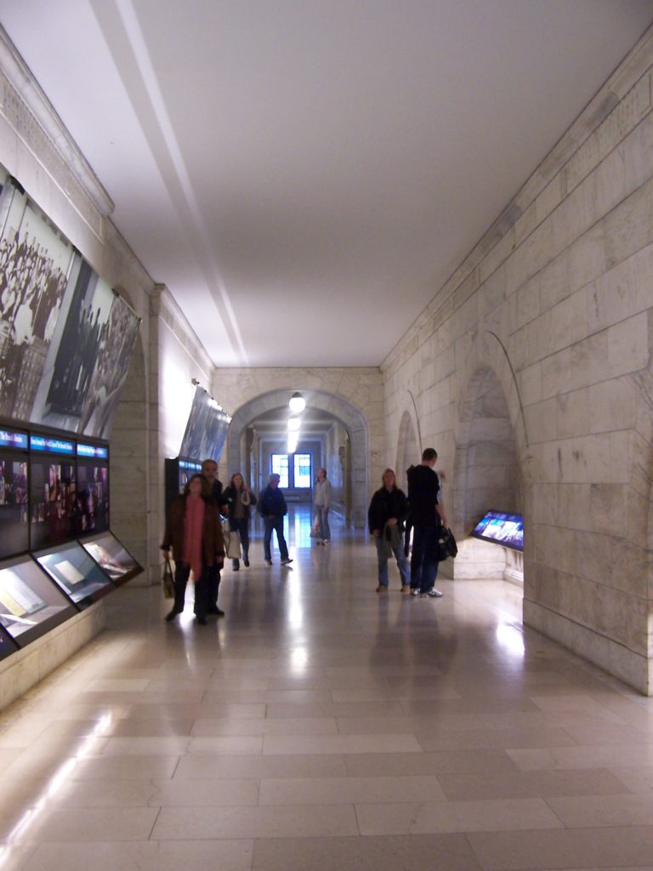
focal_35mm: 38
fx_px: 956
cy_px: 436
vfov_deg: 49.0
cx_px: 326
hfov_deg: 37.7
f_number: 2.8
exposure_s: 1/15
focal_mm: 6.3
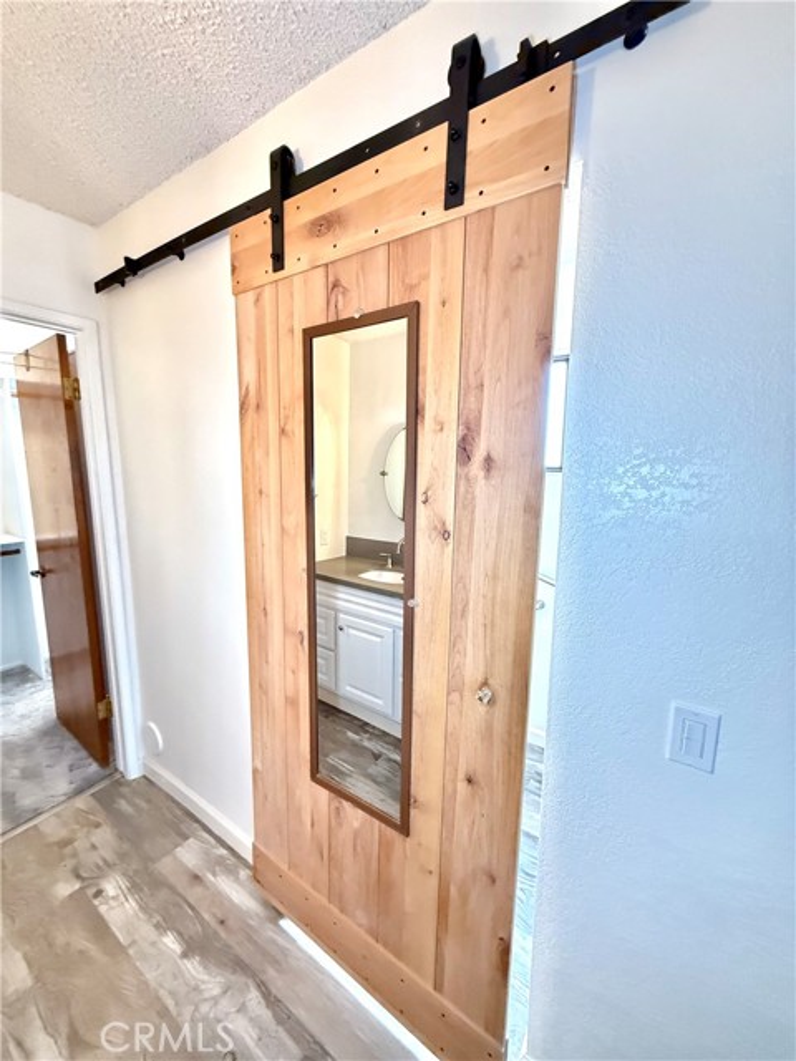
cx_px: 398
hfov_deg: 85.7
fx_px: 429
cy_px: 530
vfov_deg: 102.1
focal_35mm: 14
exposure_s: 1/60
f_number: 2.2
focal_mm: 2.22
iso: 800
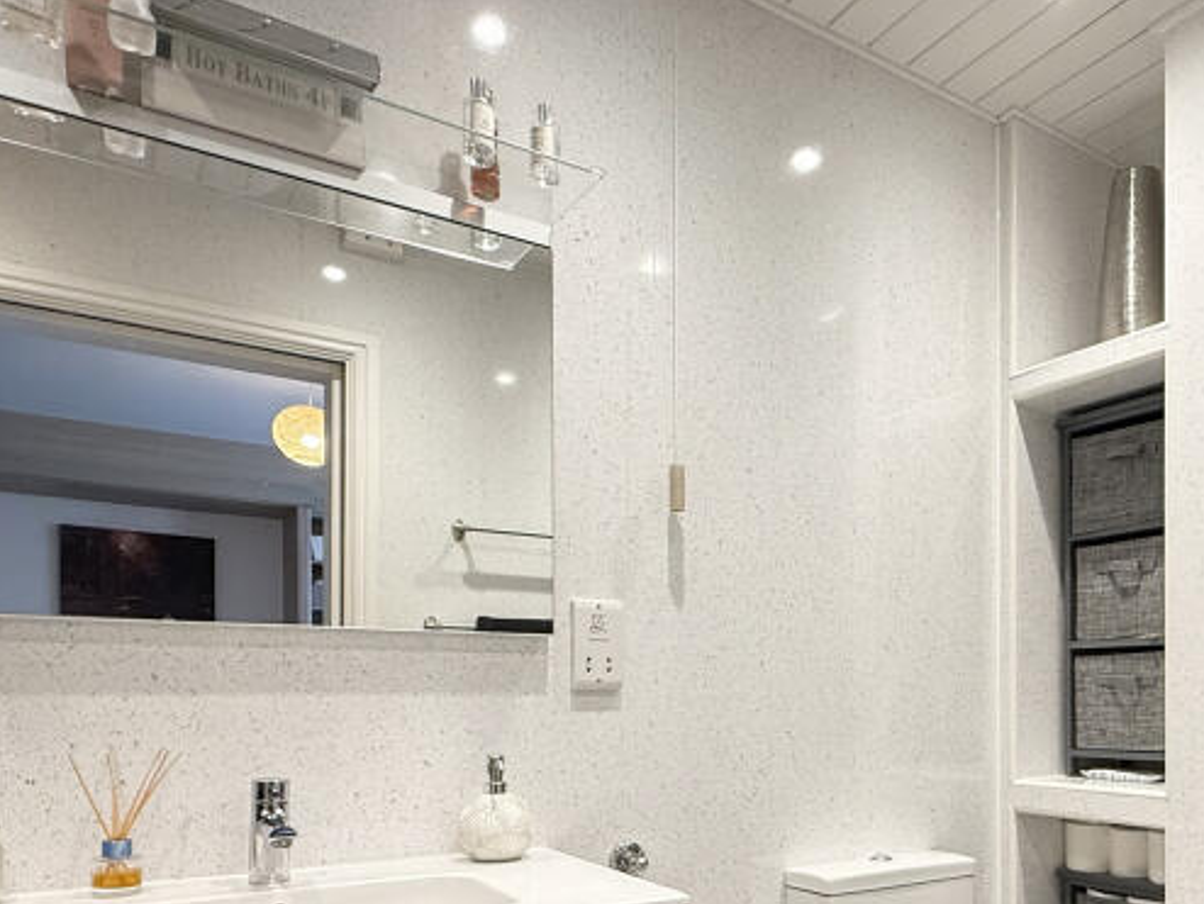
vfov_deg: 46.0
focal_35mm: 29
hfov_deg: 59.7
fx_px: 1009
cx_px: 834
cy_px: 712
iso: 160
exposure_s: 1/100
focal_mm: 2.22
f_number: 2.2
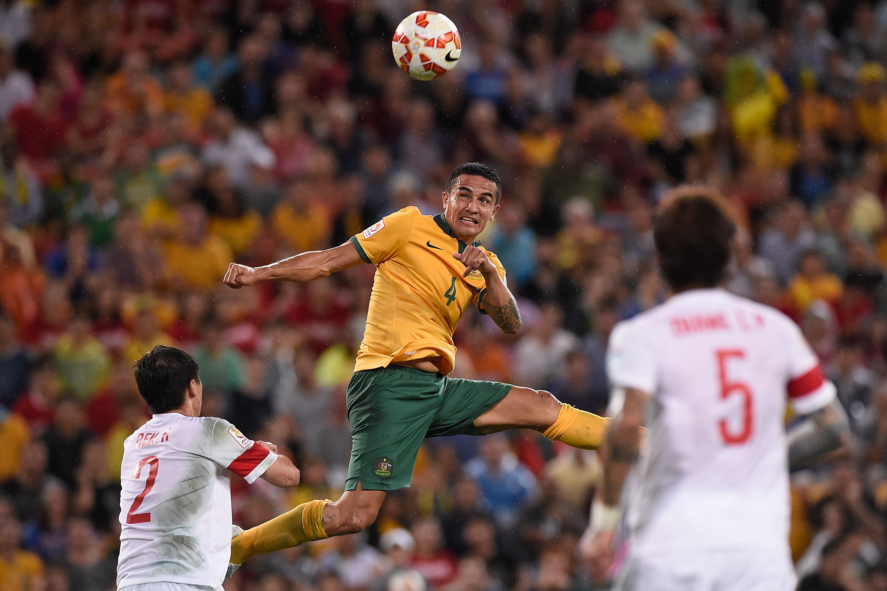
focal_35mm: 400
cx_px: 444
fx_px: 9850
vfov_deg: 3.4
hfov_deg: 5.2
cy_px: 296
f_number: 4
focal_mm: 400
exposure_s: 1/1250
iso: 4000
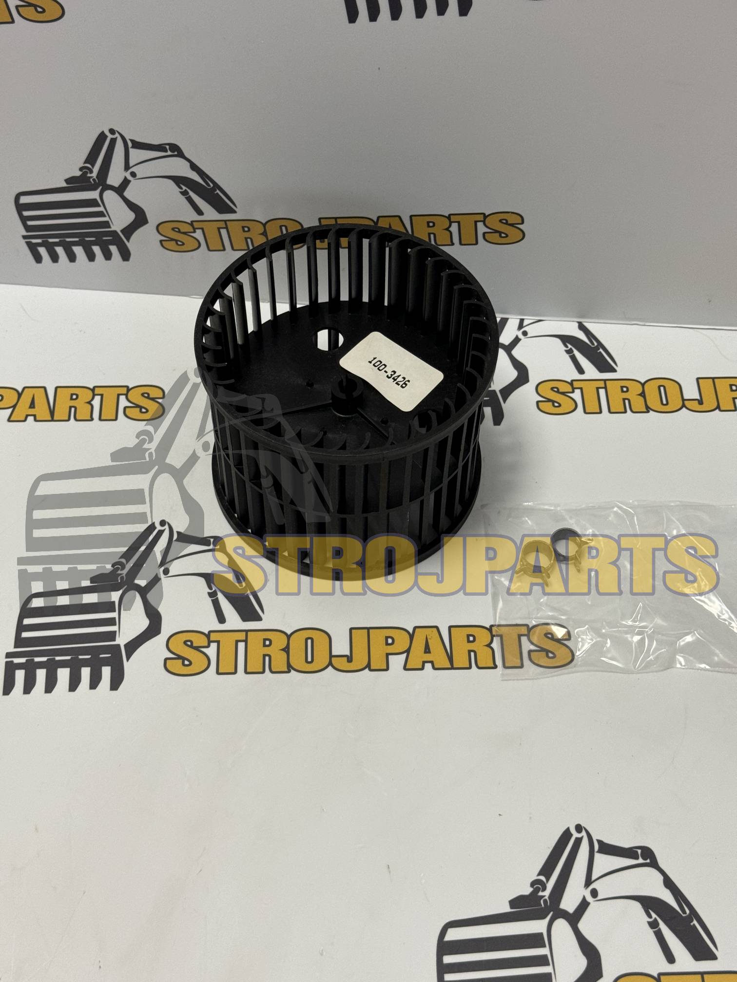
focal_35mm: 48
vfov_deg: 39.7
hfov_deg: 30.3
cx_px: 368
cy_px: 491
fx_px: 1363
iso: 160
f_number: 1.78
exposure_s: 1/50
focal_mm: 6.86
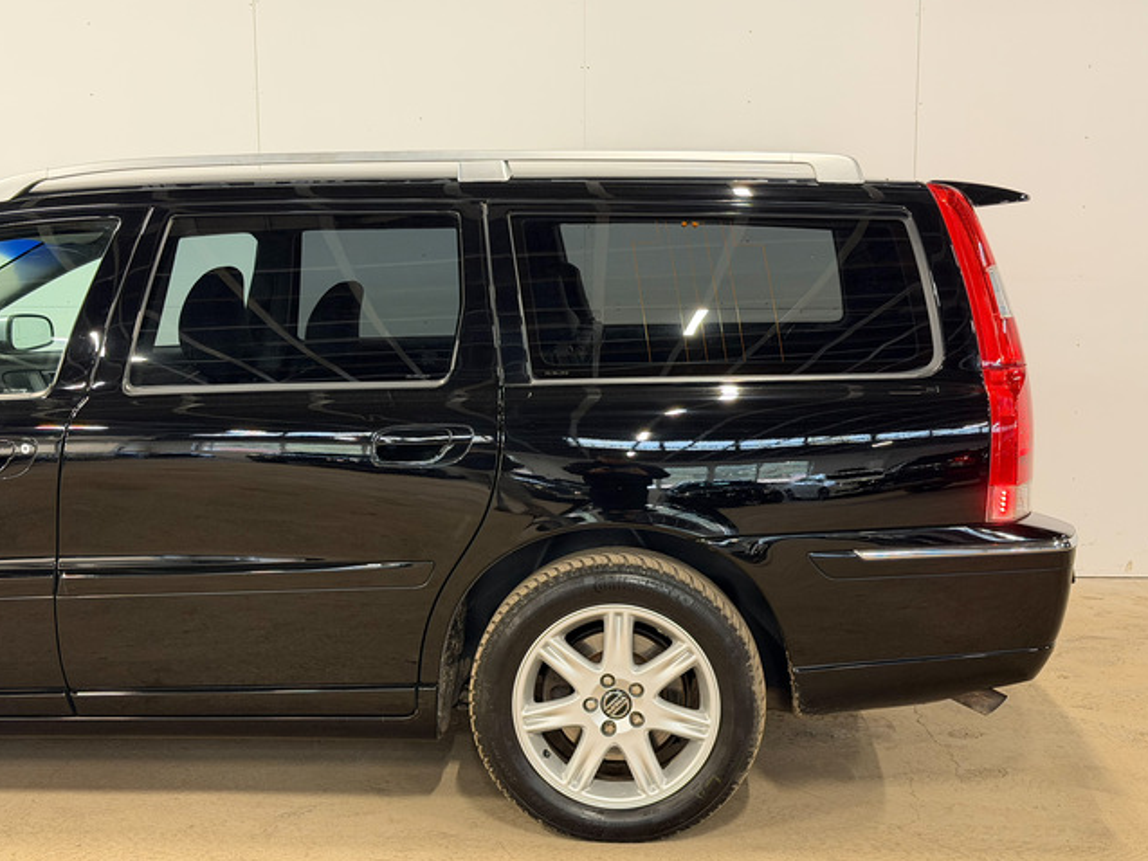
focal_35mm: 49
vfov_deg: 29.7
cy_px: 427
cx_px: 575
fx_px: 1625
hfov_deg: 38.9
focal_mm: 6.76
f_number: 1.8
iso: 320
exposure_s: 1/35
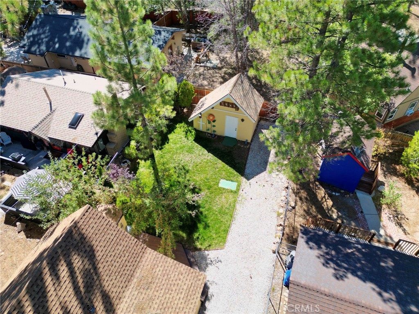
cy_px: 157
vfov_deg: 56.8
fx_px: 291
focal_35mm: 24
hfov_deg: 71.6
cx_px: 210
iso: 100
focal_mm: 6.72
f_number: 1.7
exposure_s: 1/60
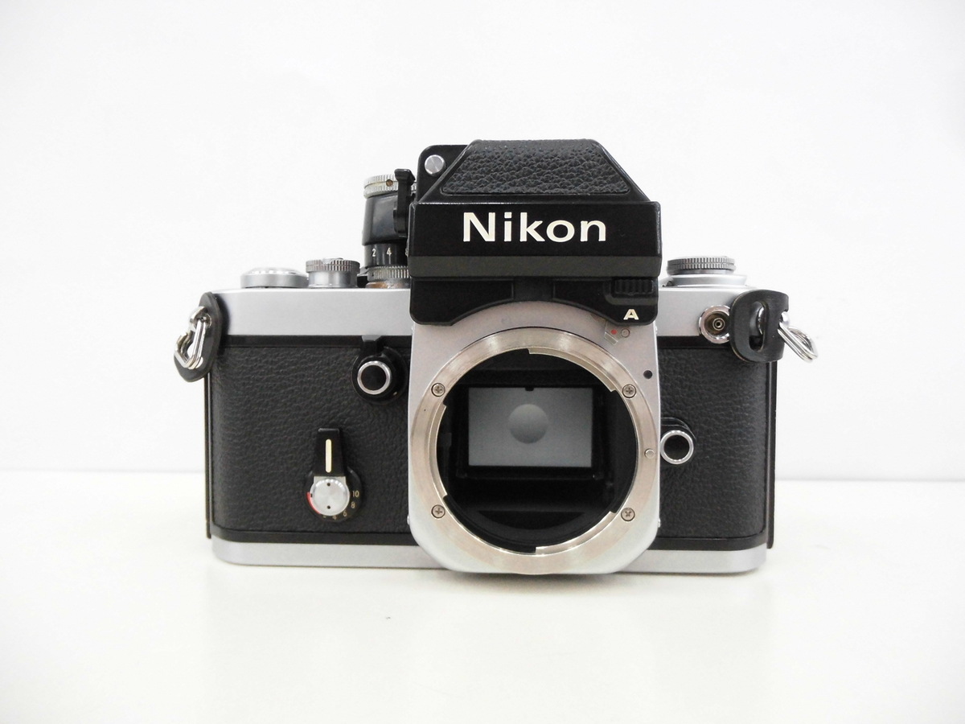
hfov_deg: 69.4
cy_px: 362
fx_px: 697
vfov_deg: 54.9
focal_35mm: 25
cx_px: 482
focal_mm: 4.5
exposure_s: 1/125
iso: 500
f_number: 3
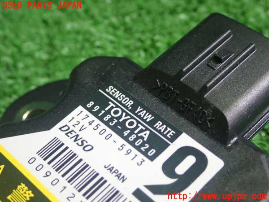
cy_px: 101
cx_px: 134
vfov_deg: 21.9
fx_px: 521
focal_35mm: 67
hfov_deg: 29.0
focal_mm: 11.88
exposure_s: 1/50
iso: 800
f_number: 3.8
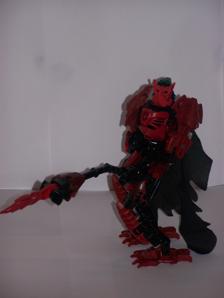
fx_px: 1629
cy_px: 149
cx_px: 112
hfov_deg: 7.9
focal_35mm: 189
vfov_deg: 10.5
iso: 80
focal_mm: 31.3
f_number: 3.2
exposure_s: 1/125
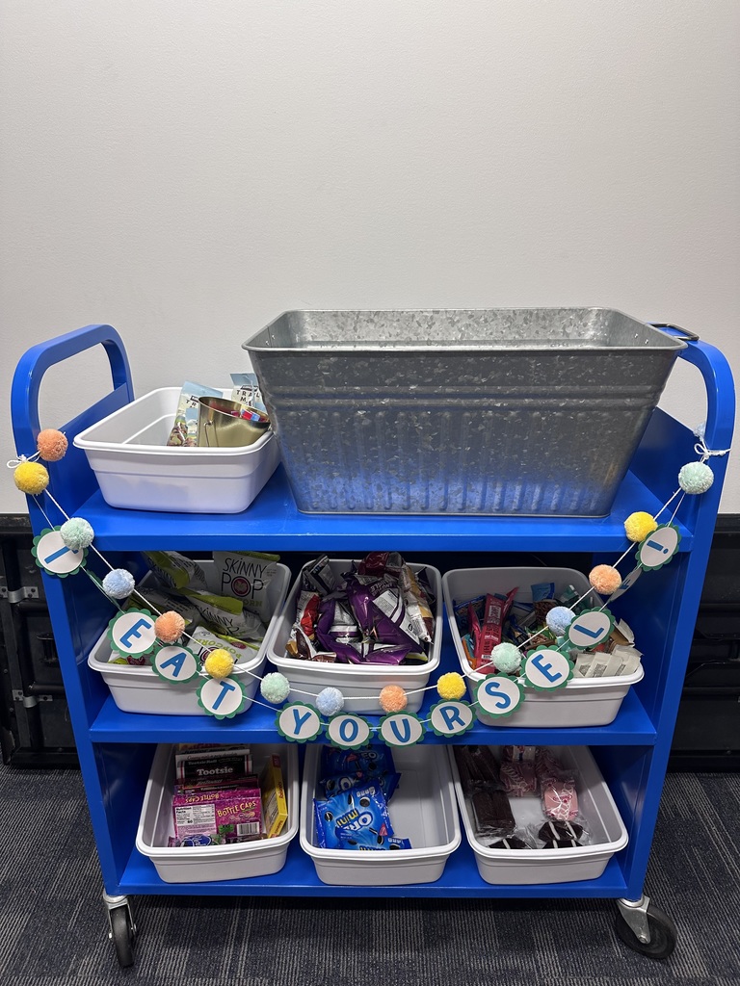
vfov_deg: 71.6
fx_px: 684
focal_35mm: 24
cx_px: 370
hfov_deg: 56.8
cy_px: 493
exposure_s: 1/120
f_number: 1.78
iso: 160
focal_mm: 6.86
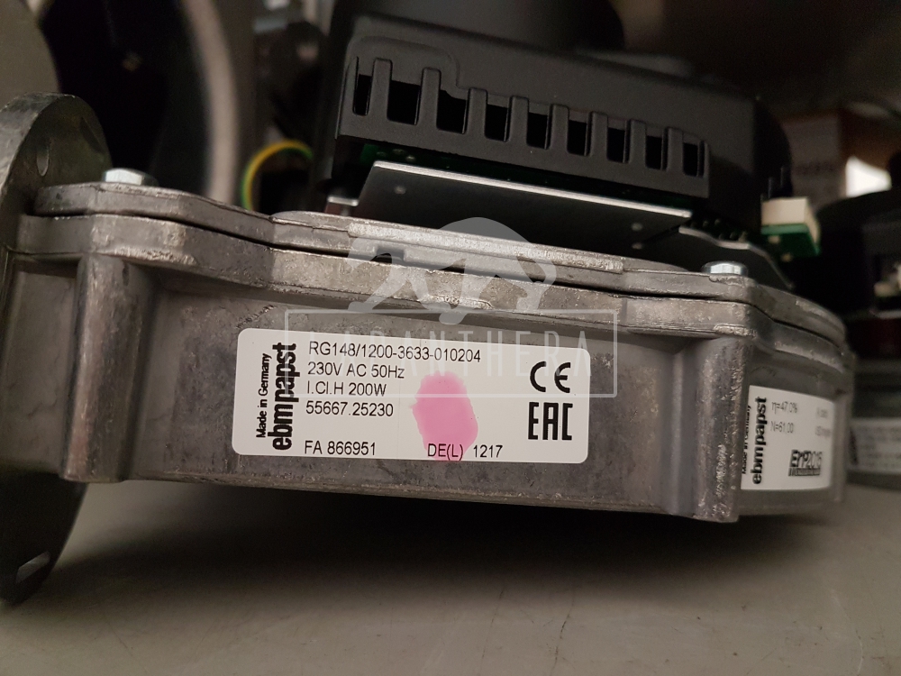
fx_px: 677
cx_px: 450
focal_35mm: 26
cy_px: 338
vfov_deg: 53.1
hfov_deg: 67.3
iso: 250
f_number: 1.7
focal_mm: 4.2
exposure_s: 1/10
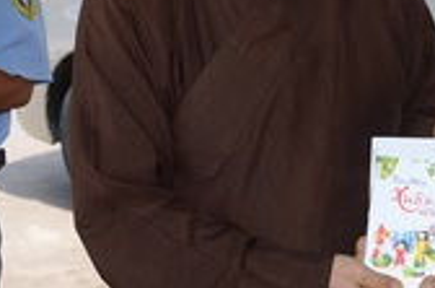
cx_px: 559
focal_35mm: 122
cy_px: 269
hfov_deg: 16.0
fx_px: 1469
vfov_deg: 11.1
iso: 100
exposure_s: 1/250
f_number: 6.3
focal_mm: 21
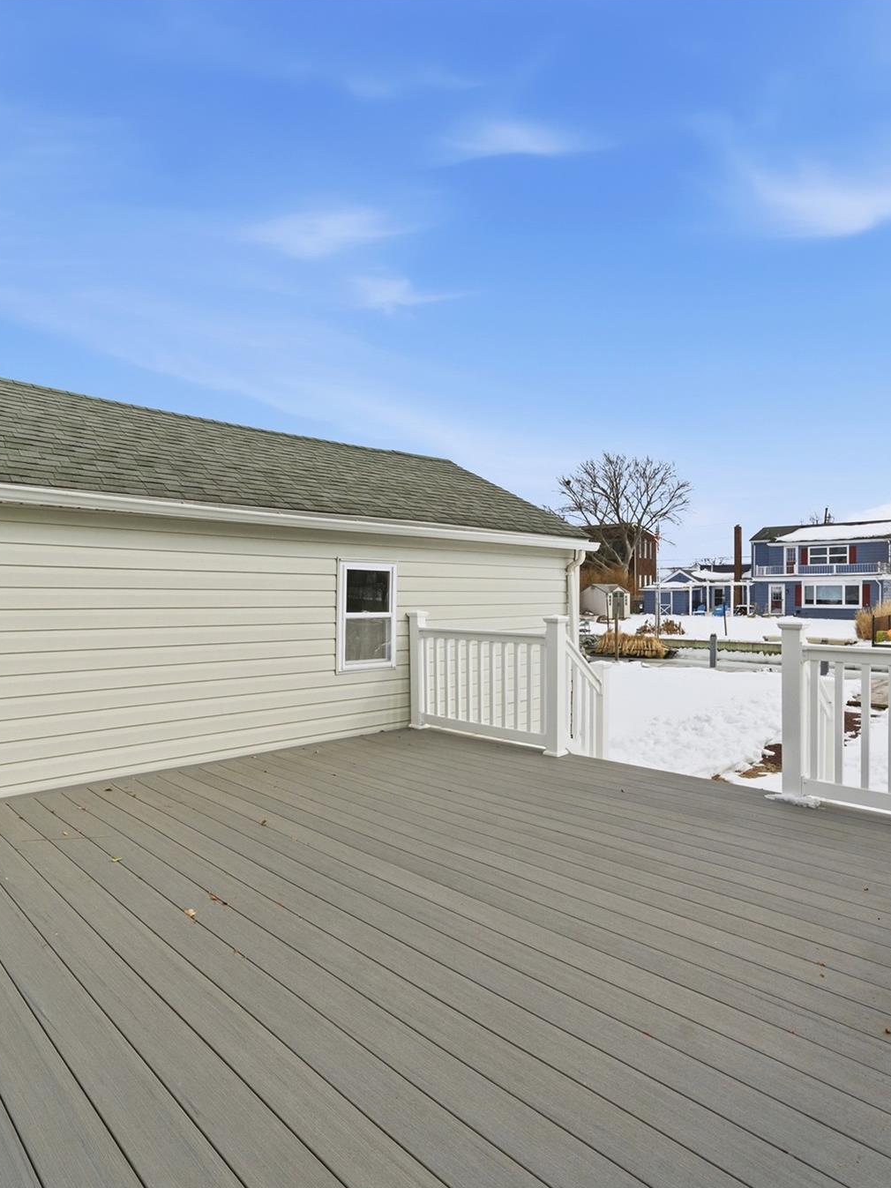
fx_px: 652
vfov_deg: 84.7
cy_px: 598
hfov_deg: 68.7
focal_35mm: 19
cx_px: 453
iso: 500
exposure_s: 1/8000
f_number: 9
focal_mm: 13
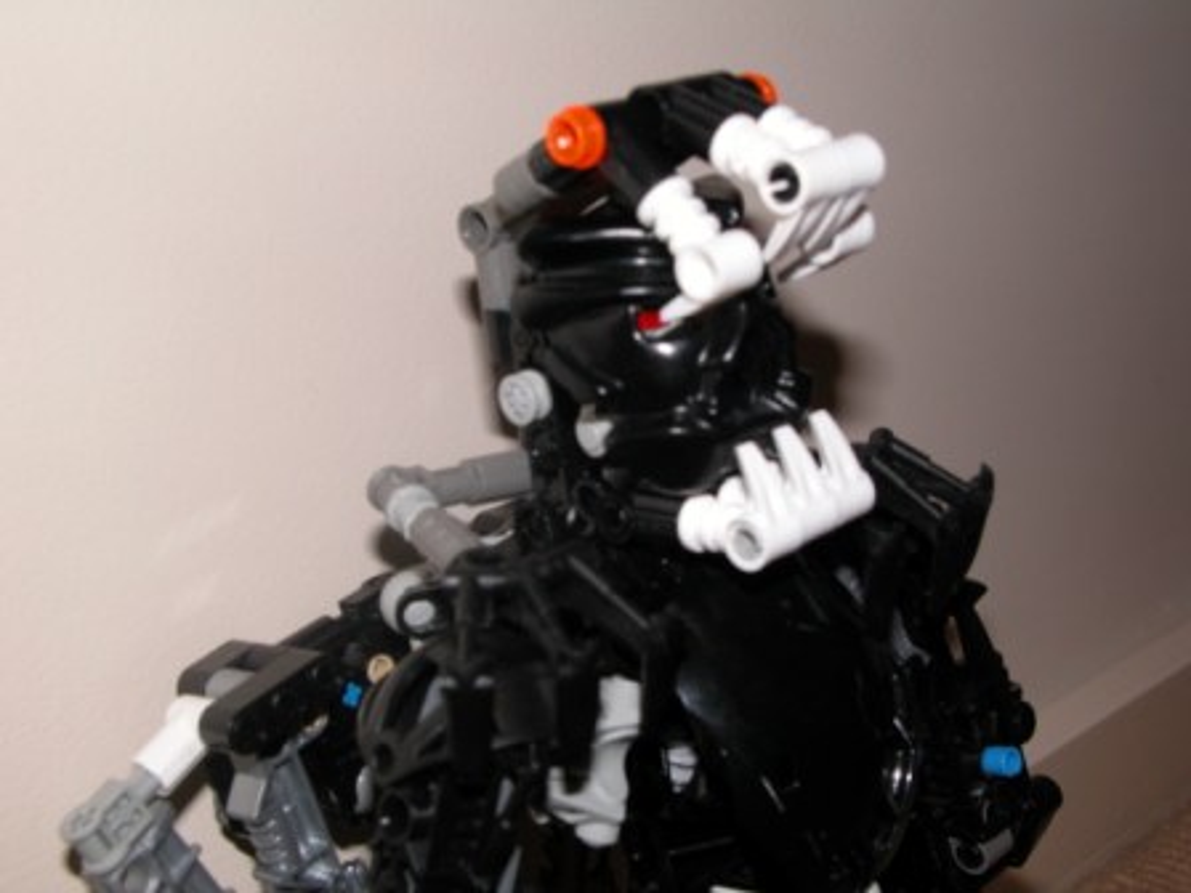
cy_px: 446
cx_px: 596
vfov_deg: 27.5
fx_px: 1824
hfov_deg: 36.2
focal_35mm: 53
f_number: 5.5
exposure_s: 1/60.3
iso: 100
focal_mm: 13.7
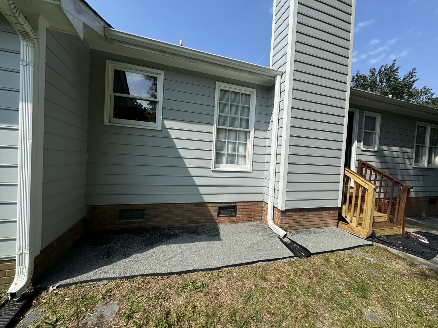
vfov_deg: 85.7
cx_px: 219
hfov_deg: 102.1
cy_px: 164
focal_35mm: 14
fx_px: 177
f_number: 2.2
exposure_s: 1/1709
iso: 50
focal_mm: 2.22
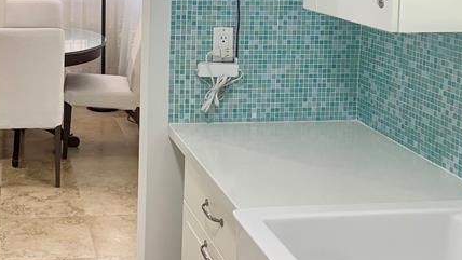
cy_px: -16
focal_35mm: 53
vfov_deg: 21.6
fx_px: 649
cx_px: 111
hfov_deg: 38.1
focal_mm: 4.25
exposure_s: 1/60
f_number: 1.8
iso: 64
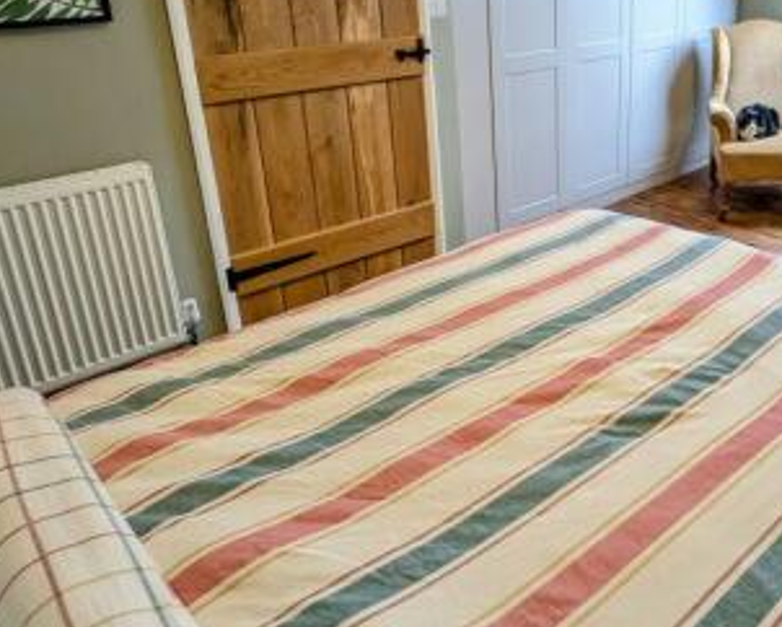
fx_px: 695
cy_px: 198
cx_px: 572
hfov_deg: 56.3
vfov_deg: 47.6
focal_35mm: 30
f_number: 2.2
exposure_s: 1/33.3
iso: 281
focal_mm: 2.35
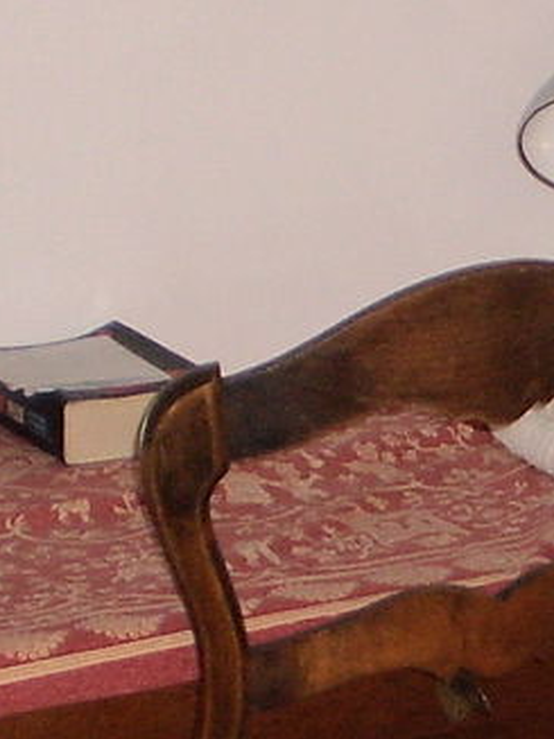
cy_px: 558
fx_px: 3758
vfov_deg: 11.2
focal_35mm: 176
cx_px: 773
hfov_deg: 8.3
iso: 125
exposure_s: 1/30
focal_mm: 6.3
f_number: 3.1
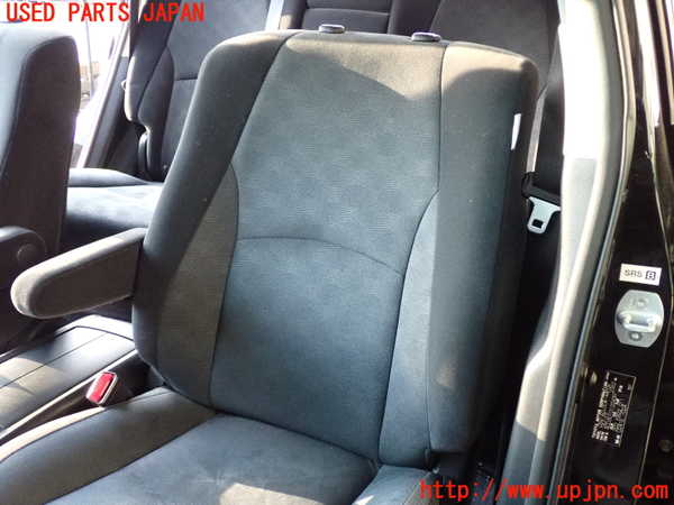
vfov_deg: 39.7
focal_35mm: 36
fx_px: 701
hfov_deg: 51.4
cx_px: 337
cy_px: 252
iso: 1600
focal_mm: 6.37
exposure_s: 1/125
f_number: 2.5
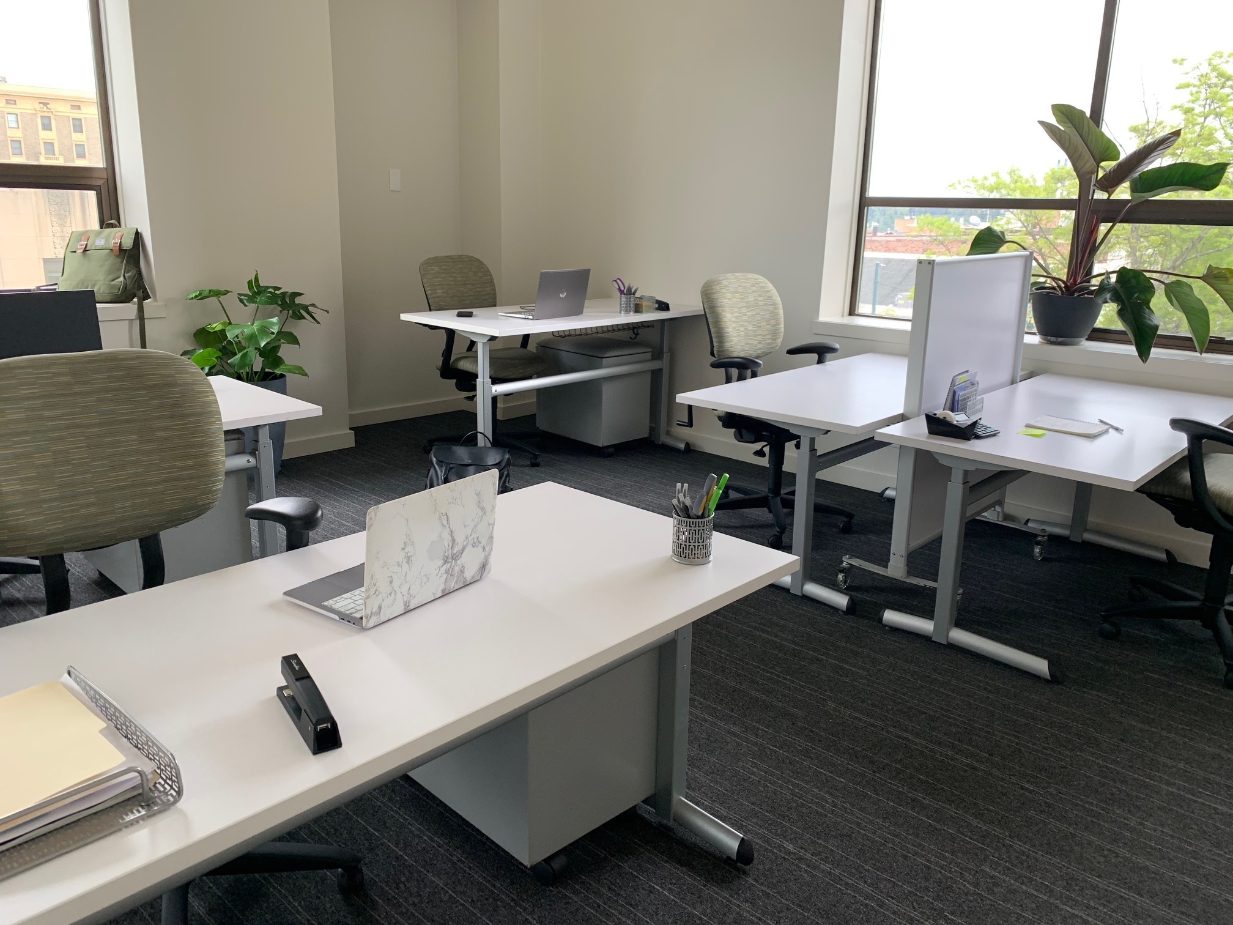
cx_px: 616
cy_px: 462
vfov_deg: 53.1
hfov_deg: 67.3
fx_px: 926
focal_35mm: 26
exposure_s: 1/60
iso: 64
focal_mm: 4.25
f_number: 1.8
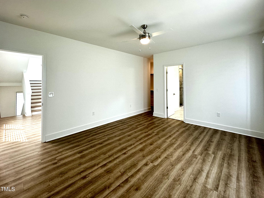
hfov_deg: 102.1
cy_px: 99
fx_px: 107
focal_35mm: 14
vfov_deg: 85.7
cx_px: 132
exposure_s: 1/120
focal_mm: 2.22
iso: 125
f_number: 2.2
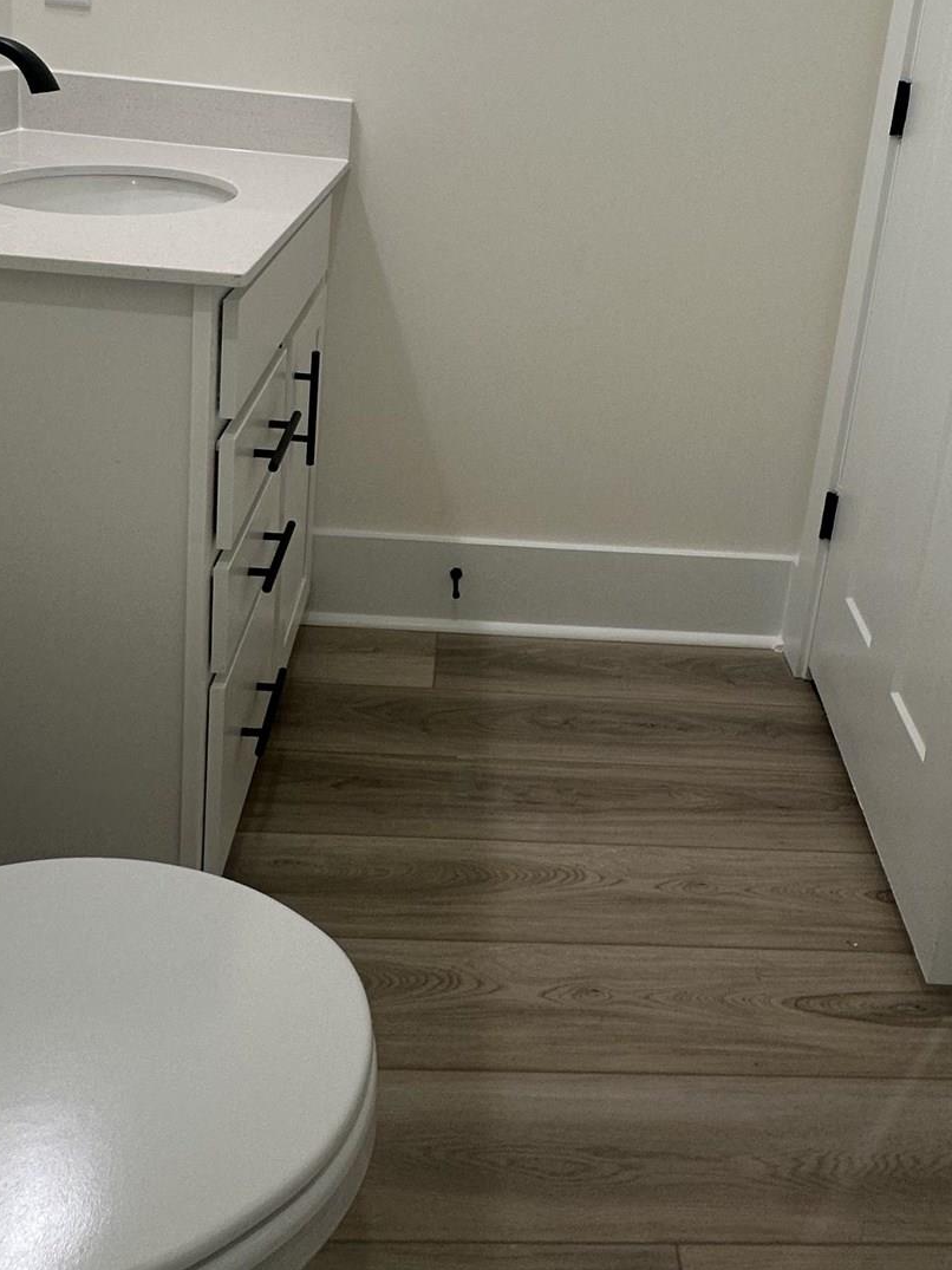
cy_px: 288
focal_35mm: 30
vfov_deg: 56.4
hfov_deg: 46.6
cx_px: 555
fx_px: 1100
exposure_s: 1/120
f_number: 2.2
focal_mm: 2.22
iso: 125
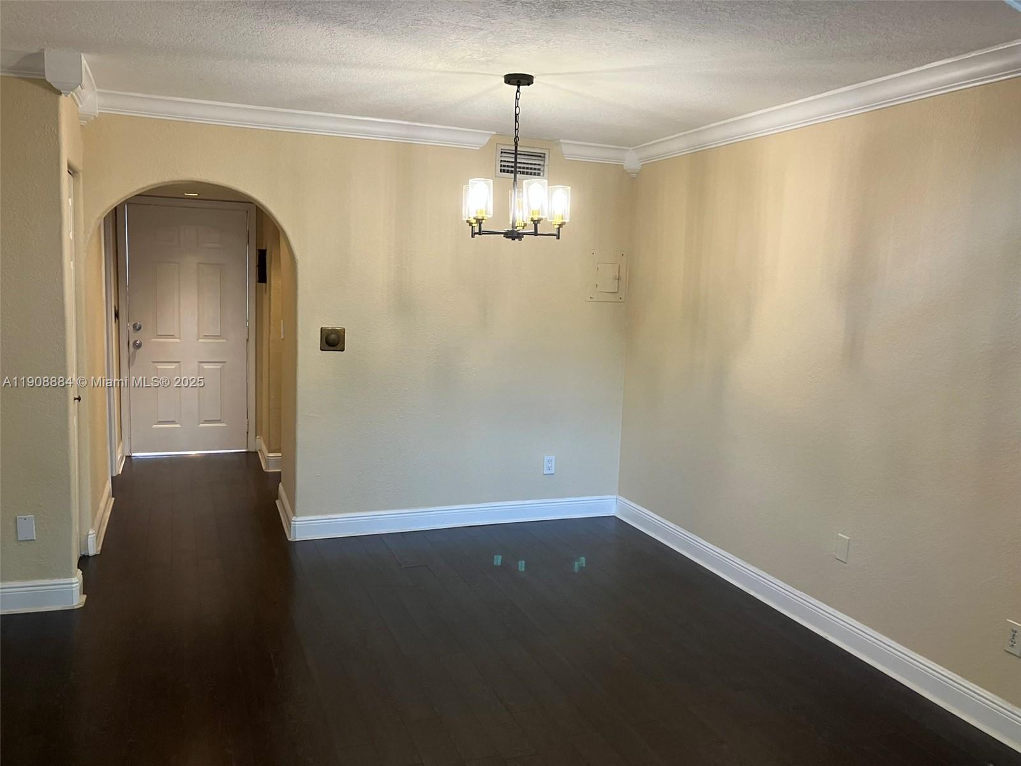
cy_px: 383
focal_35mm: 28
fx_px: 826
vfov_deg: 49.7
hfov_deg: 63.4
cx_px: 510
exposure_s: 1/60
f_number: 1.8
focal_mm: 3.99
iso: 125
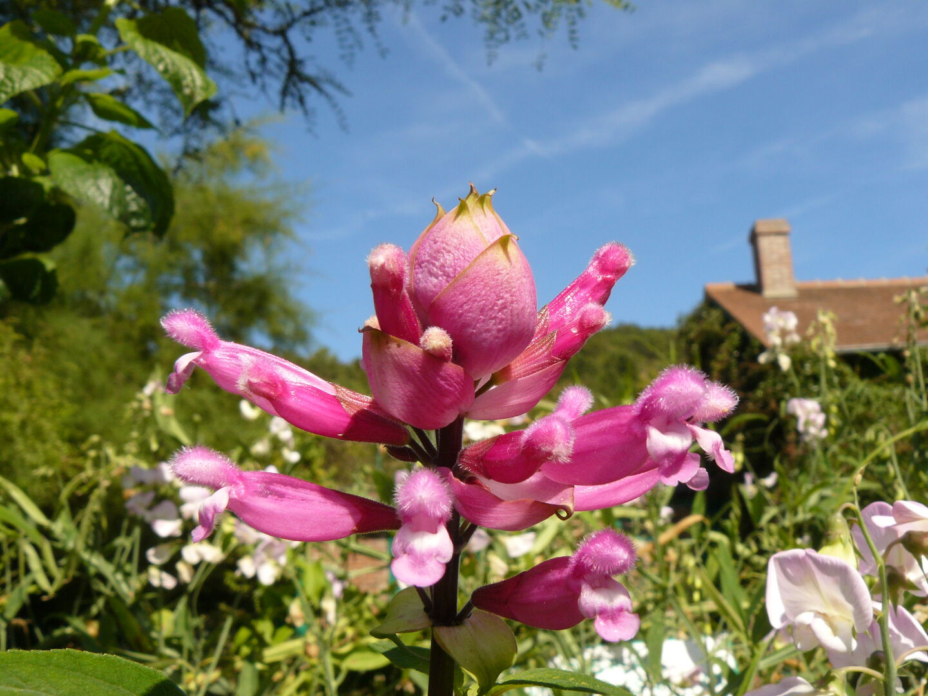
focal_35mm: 40
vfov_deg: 36.0
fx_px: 1072
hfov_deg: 46.8
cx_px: 464
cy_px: 348
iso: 100
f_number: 5.6
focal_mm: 6.6
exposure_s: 1/320
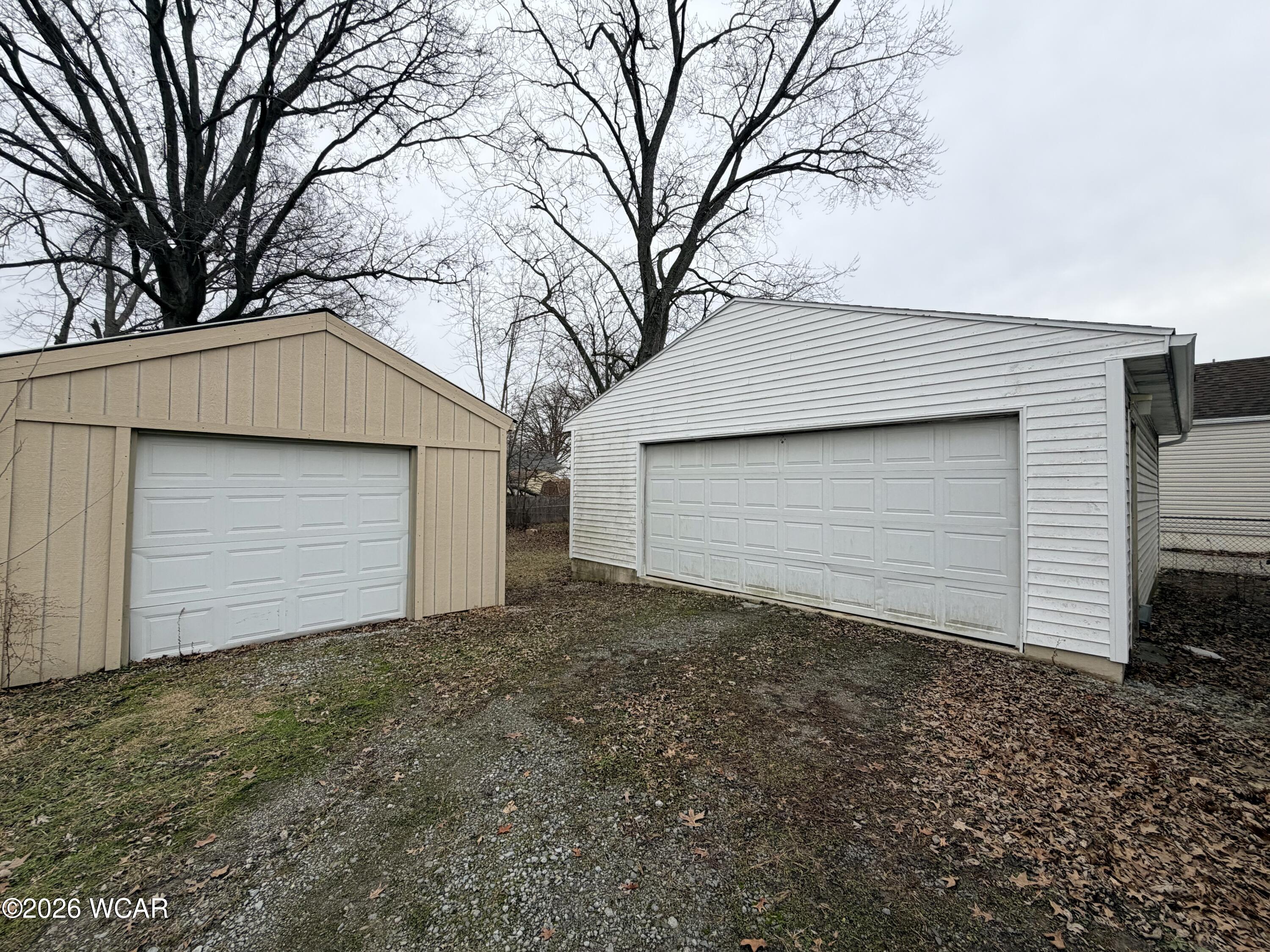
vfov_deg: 85.7
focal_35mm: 14
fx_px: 514
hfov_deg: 102.1
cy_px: 476
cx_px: 635
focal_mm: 2.22
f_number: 2.2
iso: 40
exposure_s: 1/709
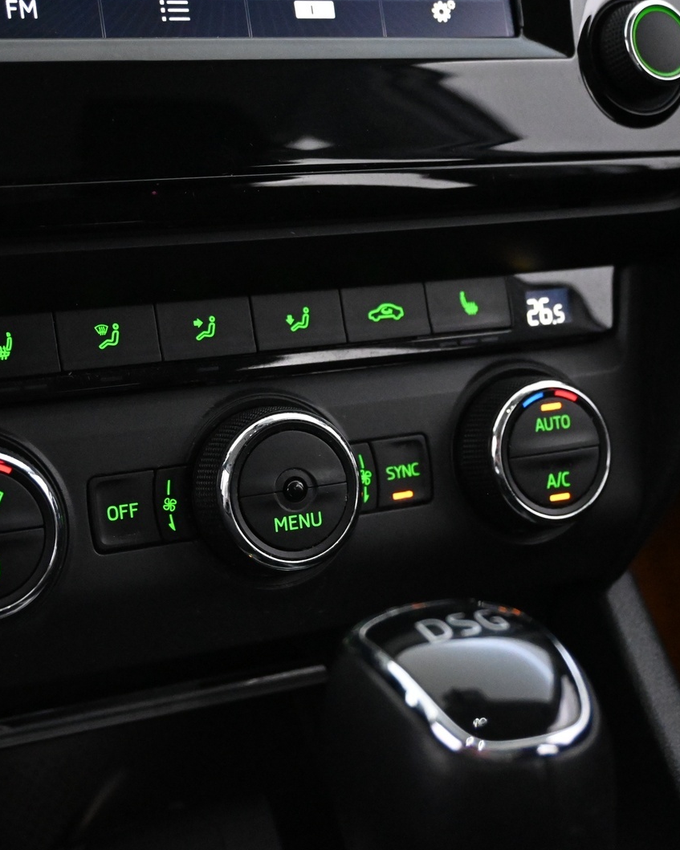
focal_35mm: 56
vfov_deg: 33.6
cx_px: 255
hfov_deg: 27.0
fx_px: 1409
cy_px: 422
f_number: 4.5
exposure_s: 1/40
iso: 7200
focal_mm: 26
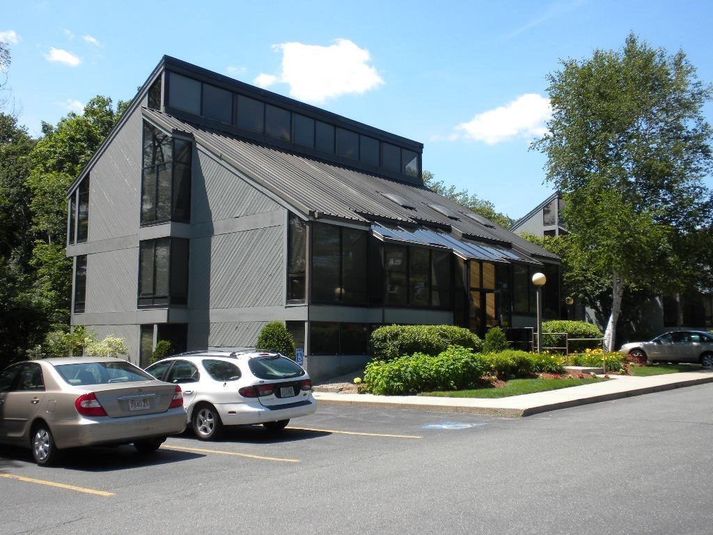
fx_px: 762
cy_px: 268
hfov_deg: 50.1
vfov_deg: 38.7
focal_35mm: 37
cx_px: 356
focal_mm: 6.6
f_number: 10
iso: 64
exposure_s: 1/74.2
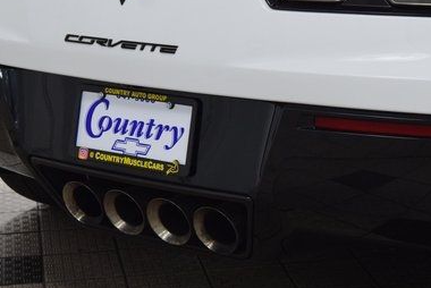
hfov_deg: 20.2
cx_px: 235
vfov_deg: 13.6
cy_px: 100
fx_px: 1210
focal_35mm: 101
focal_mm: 40
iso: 1600
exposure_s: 1/60
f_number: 5.6
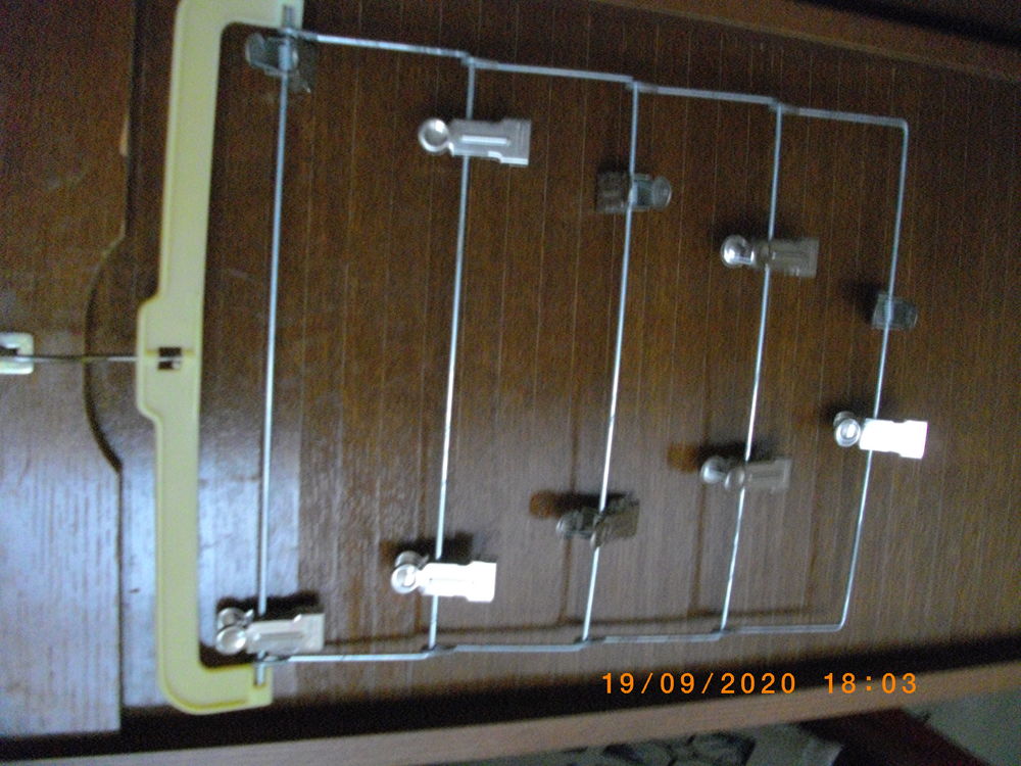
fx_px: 944
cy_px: 383
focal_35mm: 32
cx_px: 510
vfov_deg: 44.2
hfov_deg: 56.8
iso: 800
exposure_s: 1/13
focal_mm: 5.7
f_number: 2.9
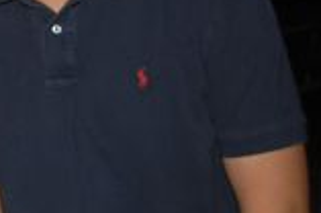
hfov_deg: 10.3
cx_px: -217
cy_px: -85
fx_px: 1691
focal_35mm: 190
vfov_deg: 7.1
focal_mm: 31
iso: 200
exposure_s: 1/125
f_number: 4
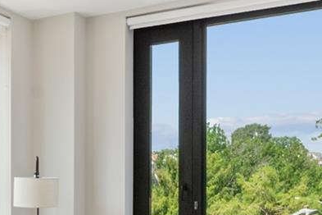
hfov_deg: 25.3
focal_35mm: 73
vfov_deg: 18.4
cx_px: -52
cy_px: 191
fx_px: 653
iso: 160
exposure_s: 1/20
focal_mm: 14
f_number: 9
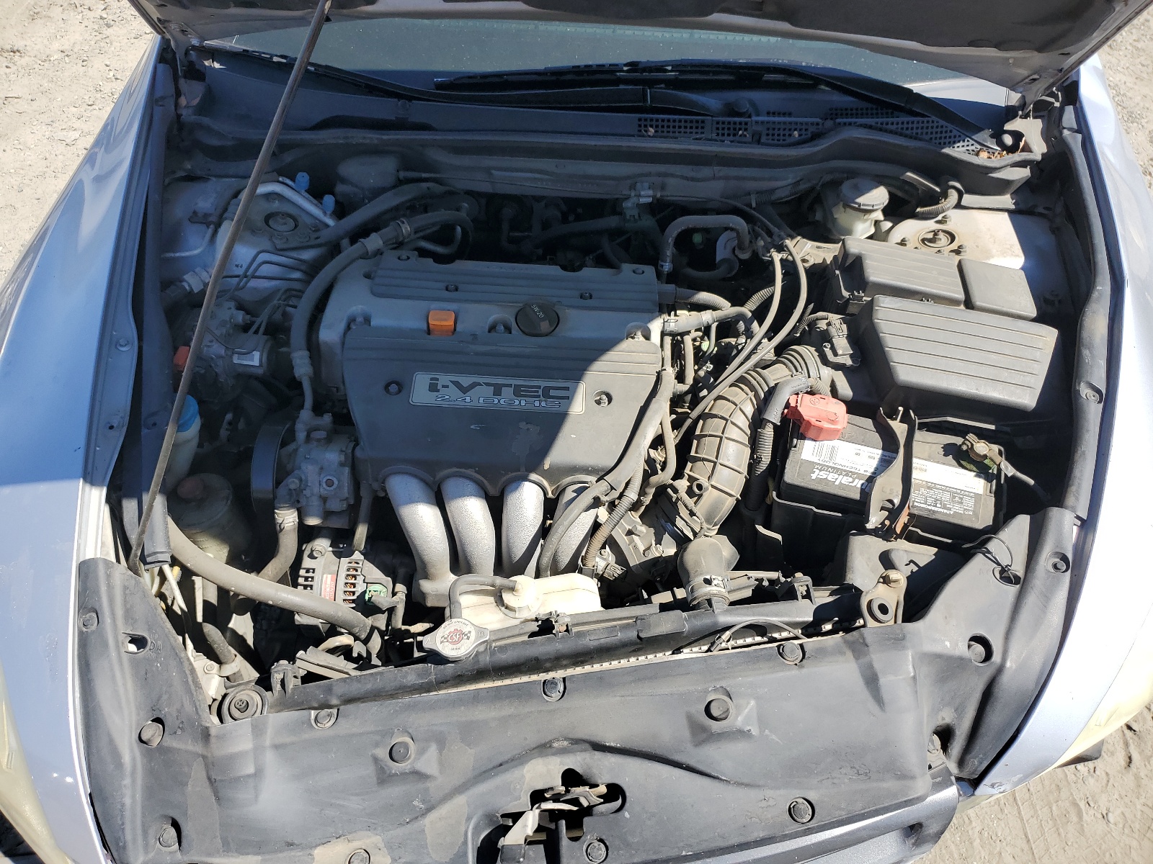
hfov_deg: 67.3
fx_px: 866
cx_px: 576
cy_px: 432
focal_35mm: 26
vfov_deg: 53.1
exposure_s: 1/1667
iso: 50
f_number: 1.5
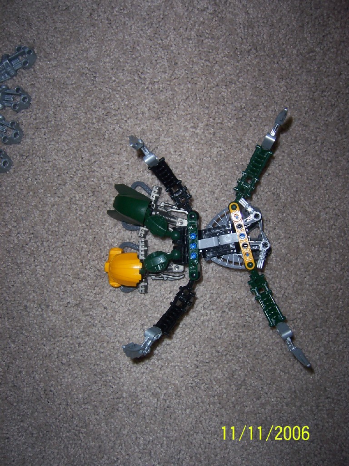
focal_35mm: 36
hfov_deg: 39.7
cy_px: 233
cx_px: 174
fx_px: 484
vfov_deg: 51.4
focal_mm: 6.2
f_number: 2.8
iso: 80
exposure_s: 1/60
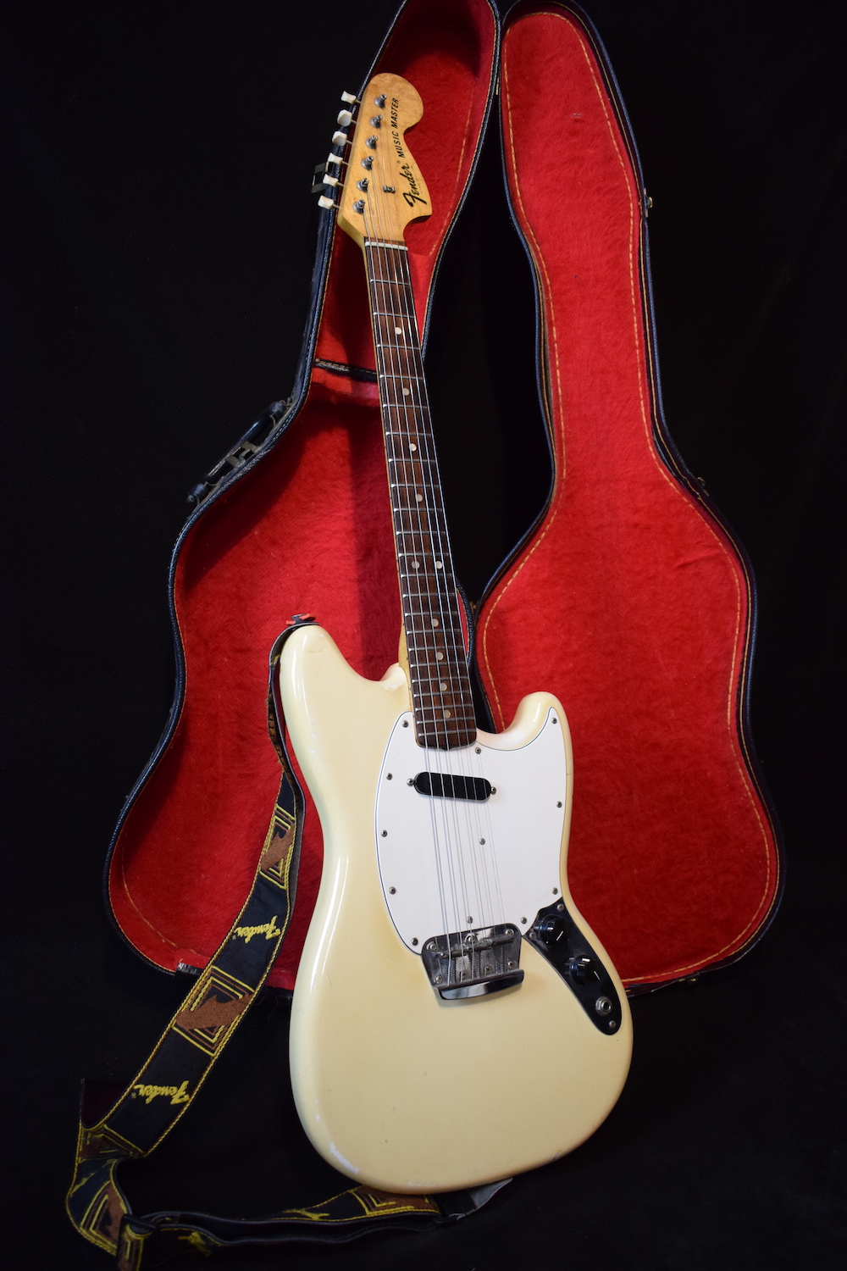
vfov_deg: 61.9
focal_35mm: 30
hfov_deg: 43.6
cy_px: 636
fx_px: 1059
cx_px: 424
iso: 2000
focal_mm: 20
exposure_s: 1/60
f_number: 3.8
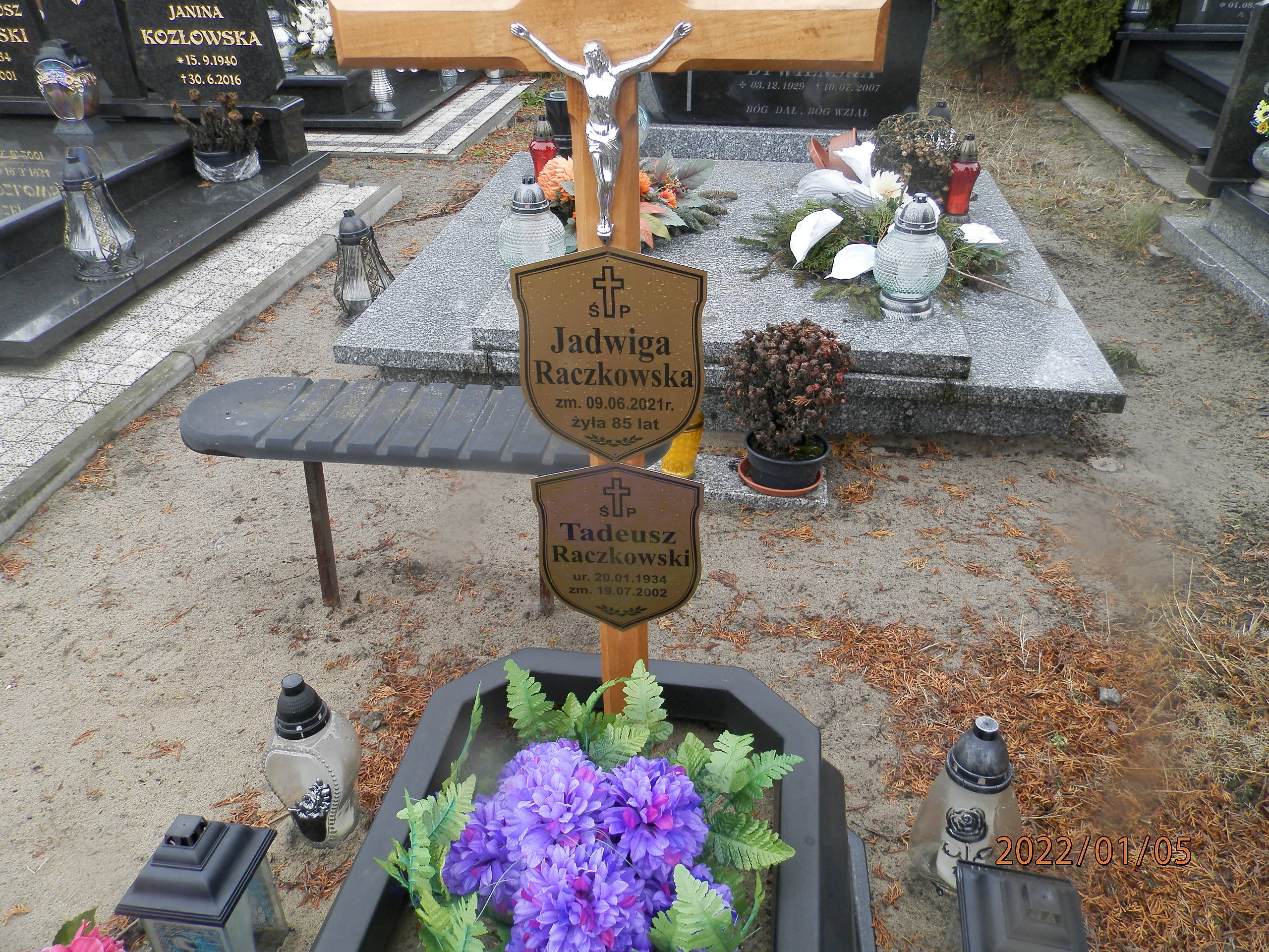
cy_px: 476
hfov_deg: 69.4
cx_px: 634
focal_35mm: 25
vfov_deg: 54.9
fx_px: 916
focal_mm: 4.5
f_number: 3.1
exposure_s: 1/40
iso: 80
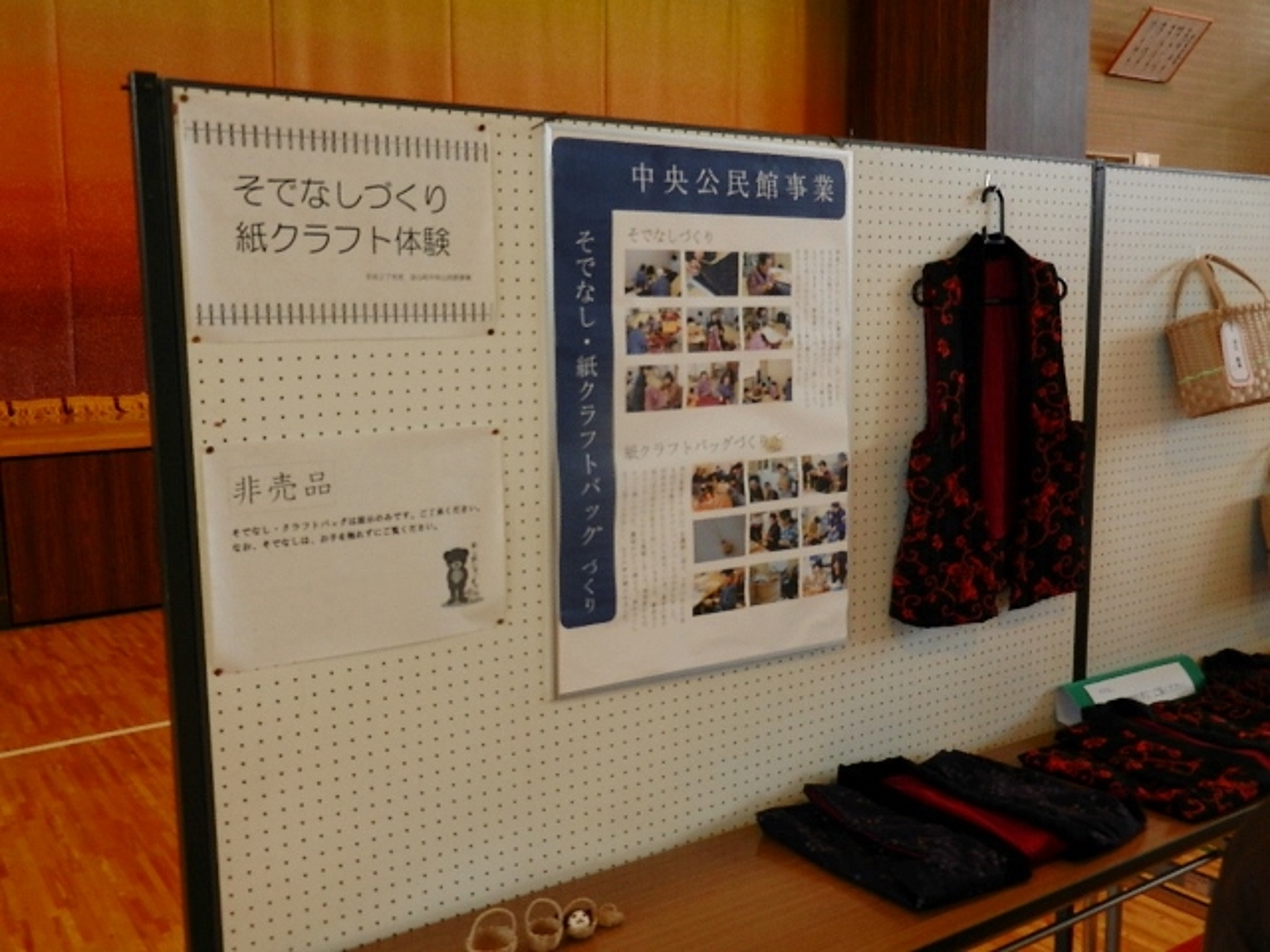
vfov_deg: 42.9
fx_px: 1211
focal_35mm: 33
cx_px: 635
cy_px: 476
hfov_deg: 55.4
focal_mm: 5.9
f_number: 3.8
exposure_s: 1/60
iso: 160
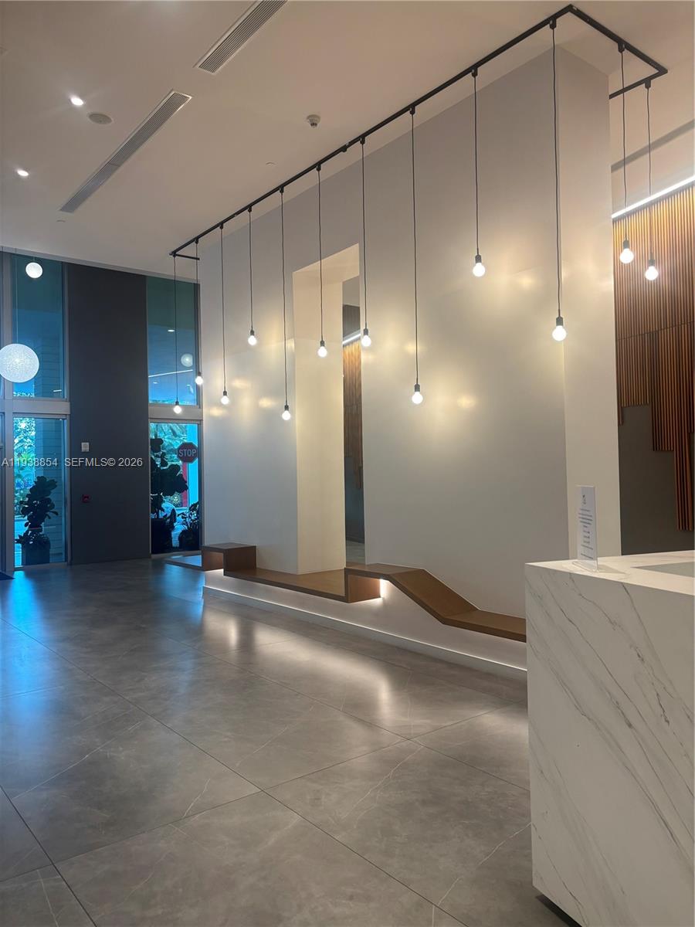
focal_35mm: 26
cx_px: 348
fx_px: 696
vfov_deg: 67.3
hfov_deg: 53.1
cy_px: 464
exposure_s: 1/60
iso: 64
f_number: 1.6
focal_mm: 5.96
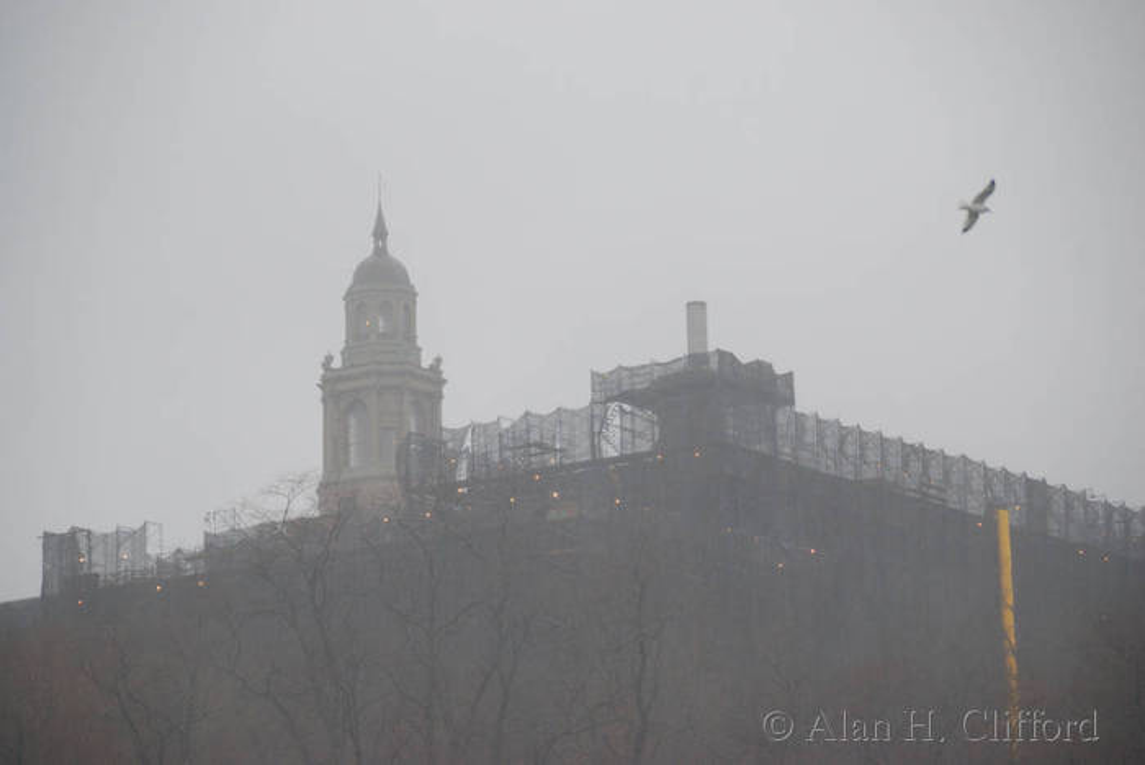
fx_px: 6446
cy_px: 382
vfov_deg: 6.8
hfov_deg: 10.2
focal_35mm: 202
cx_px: 572
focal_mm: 135
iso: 360
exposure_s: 1/200
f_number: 5.6
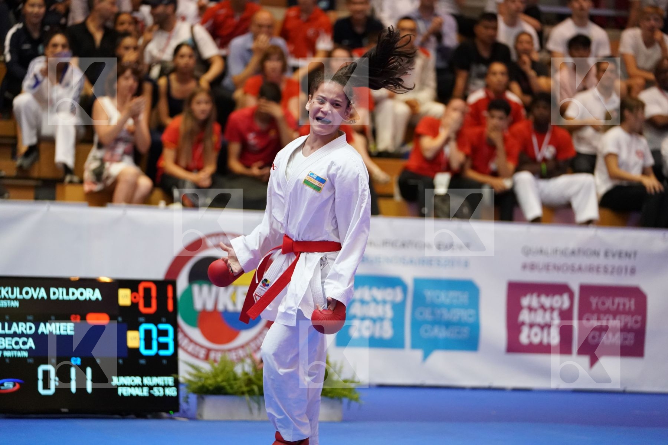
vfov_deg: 9.5
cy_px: 222
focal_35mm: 144
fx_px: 2672
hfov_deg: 14.3
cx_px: 334
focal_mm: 144
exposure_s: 1/800
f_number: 2.8
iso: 5000
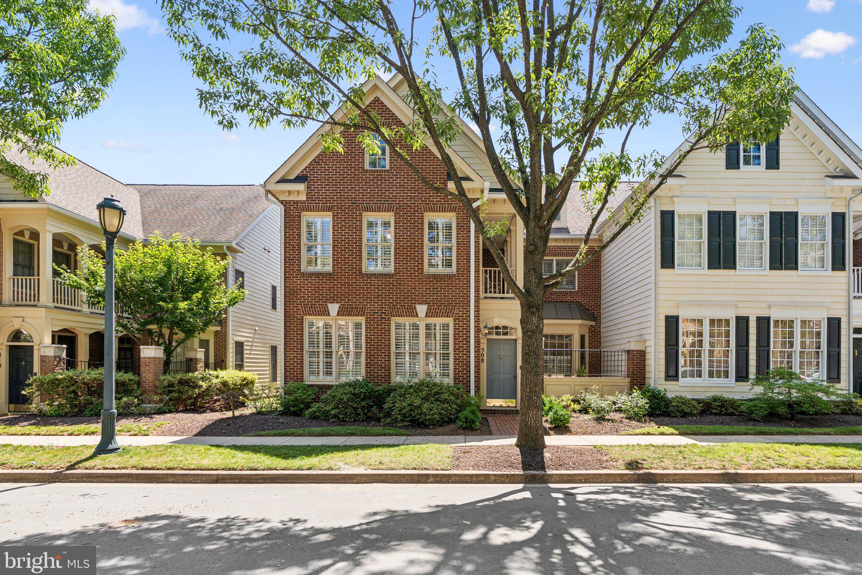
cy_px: 273
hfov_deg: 93.2
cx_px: 455
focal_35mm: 17
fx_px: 407
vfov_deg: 70.4
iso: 80
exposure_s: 1/160
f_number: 6.3
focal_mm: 16
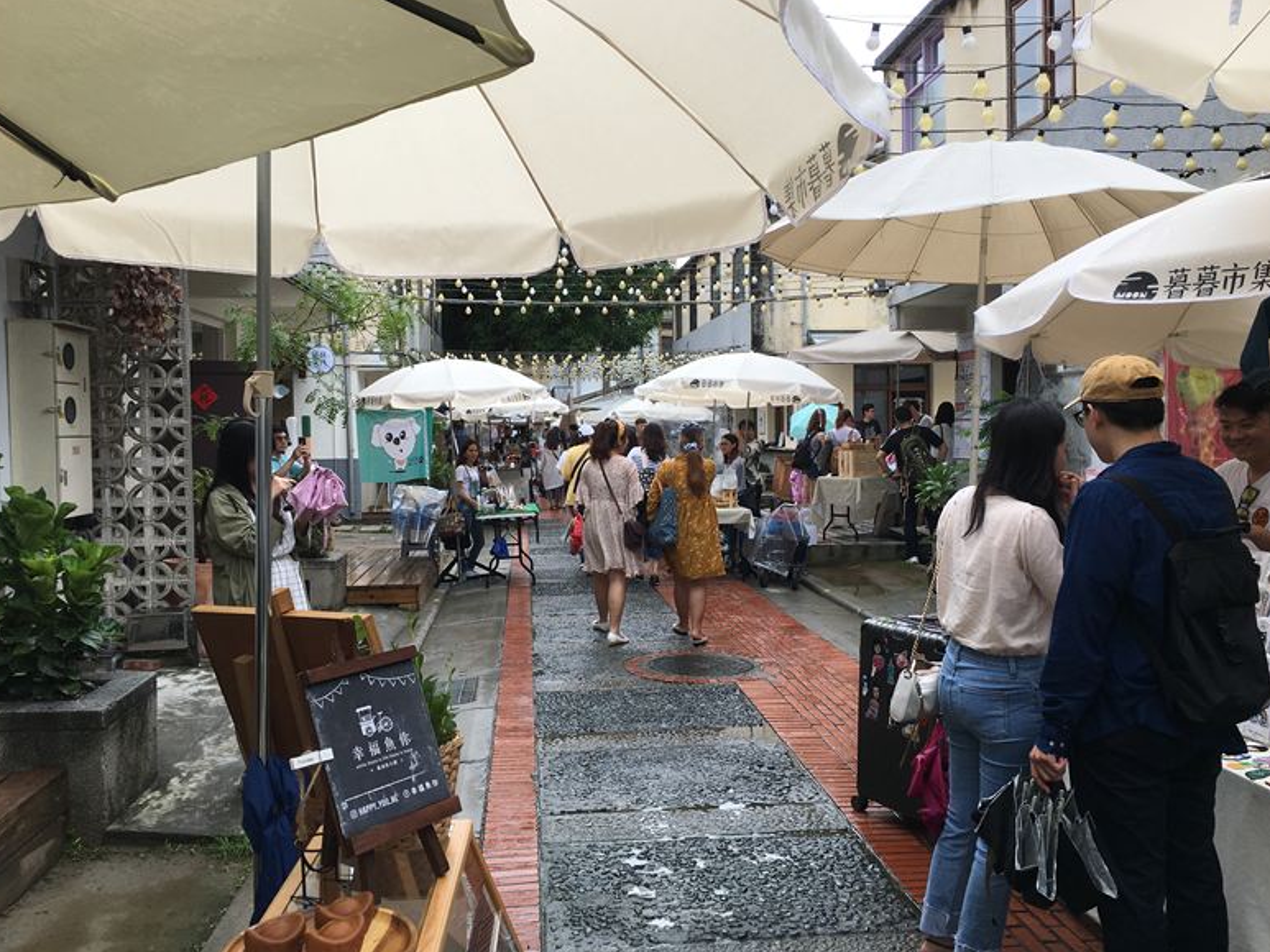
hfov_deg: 60.0
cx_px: 637
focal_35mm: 30
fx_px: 1101
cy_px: 476
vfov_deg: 46.8
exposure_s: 1/663
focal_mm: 4.15
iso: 25
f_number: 2.2
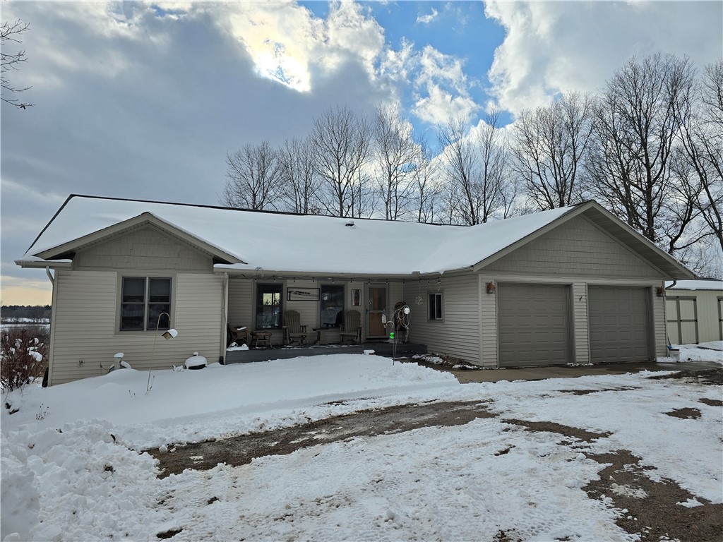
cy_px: 271
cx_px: 362
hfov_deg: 73.9
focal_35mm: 23
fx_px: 480
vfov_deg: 58.9
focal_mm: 6.3
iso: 12
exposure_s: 1/2005
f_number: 1.7
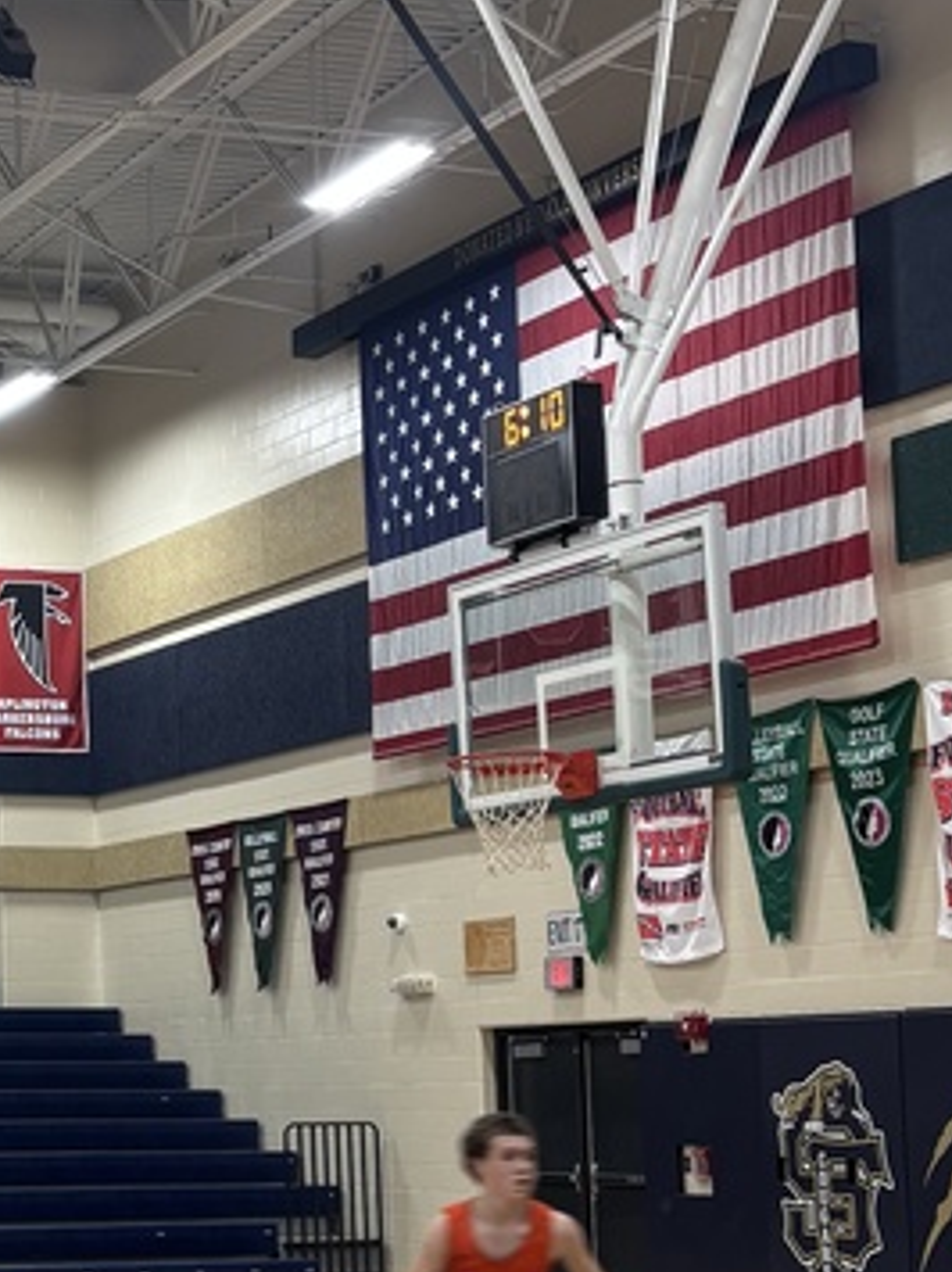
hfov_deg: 18.0
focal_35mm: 75
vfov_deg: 25.9
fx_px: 2752
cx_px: -379
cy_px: 853
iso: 64
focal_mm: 5.96
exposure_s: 1/60
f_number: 1.6
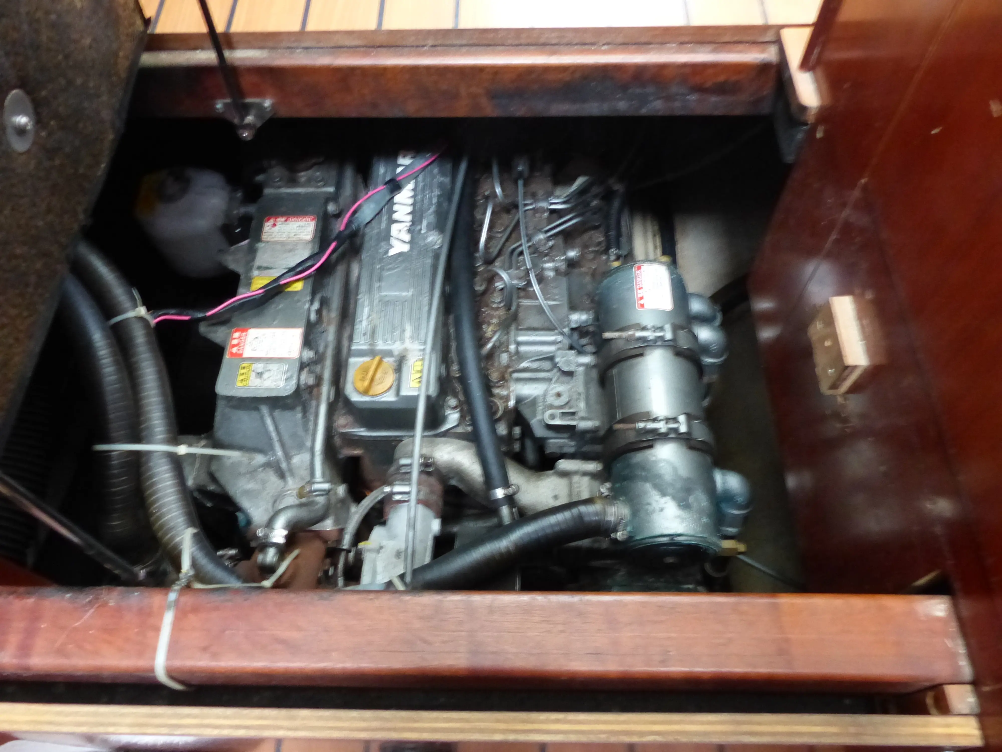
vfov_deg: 53.1
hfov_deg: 67.3
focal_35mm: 26
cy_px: 376
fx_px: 753
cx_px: 501
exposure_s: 1/13
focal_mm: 4.5
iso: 800
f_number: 2.8
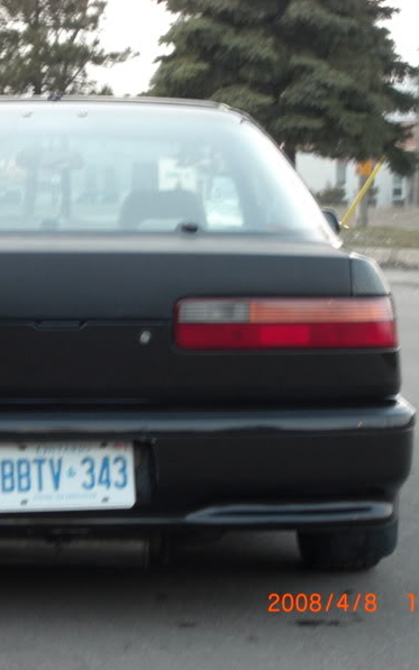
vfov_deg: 15.5
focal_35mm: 135
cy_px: 336
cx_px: 79
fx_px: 2467
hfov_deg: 9.7
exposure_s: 1/13
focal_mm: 19.7
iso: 200
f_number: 4.8
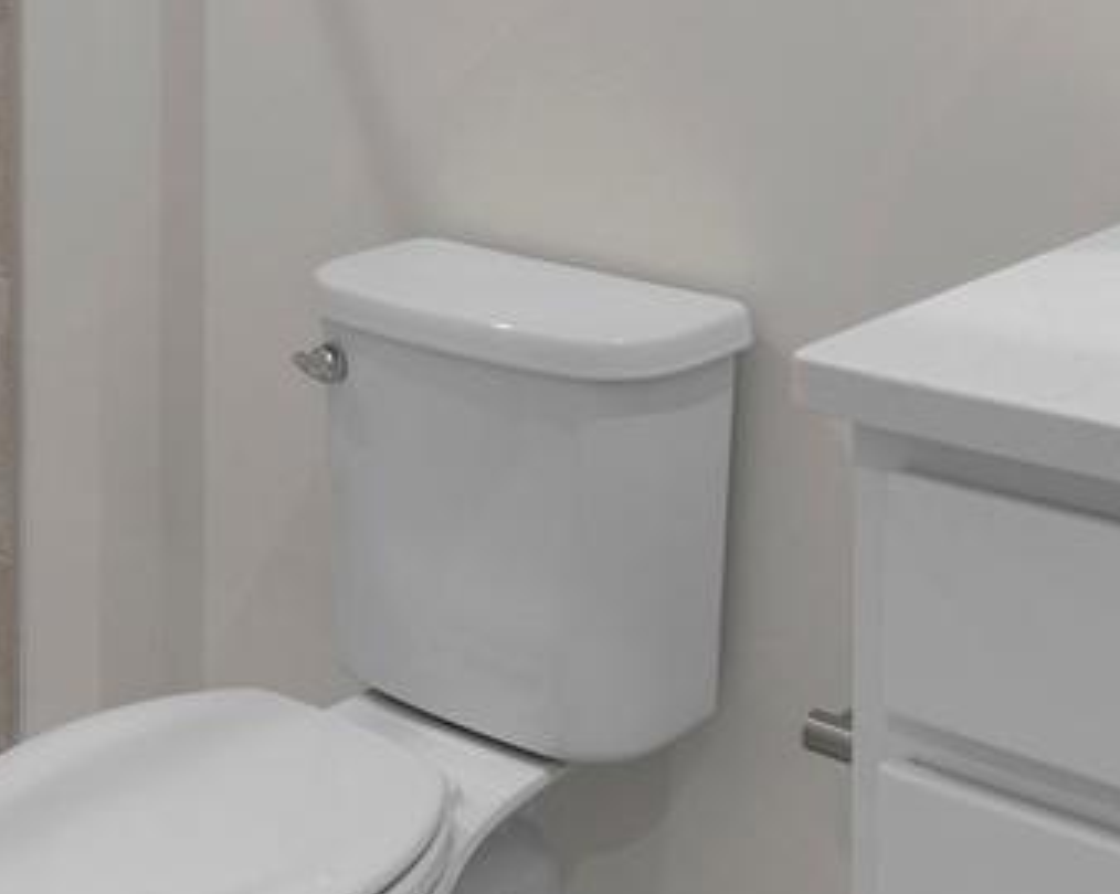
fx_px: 2120
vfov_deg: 21.8
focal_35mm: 64
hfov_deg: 29.5
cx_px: 437
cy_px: -220
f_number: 8
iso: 320
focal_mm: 16
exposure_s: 1/2.5
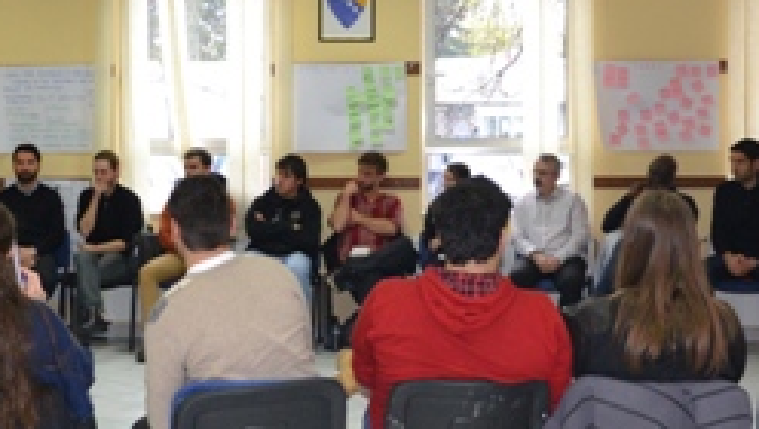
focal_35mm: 73
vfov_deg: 16.6
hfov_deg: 28.9
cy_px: 170
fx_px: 1470
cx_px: 321
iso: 1100
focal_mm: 18
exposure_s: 1/60
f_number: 3.5
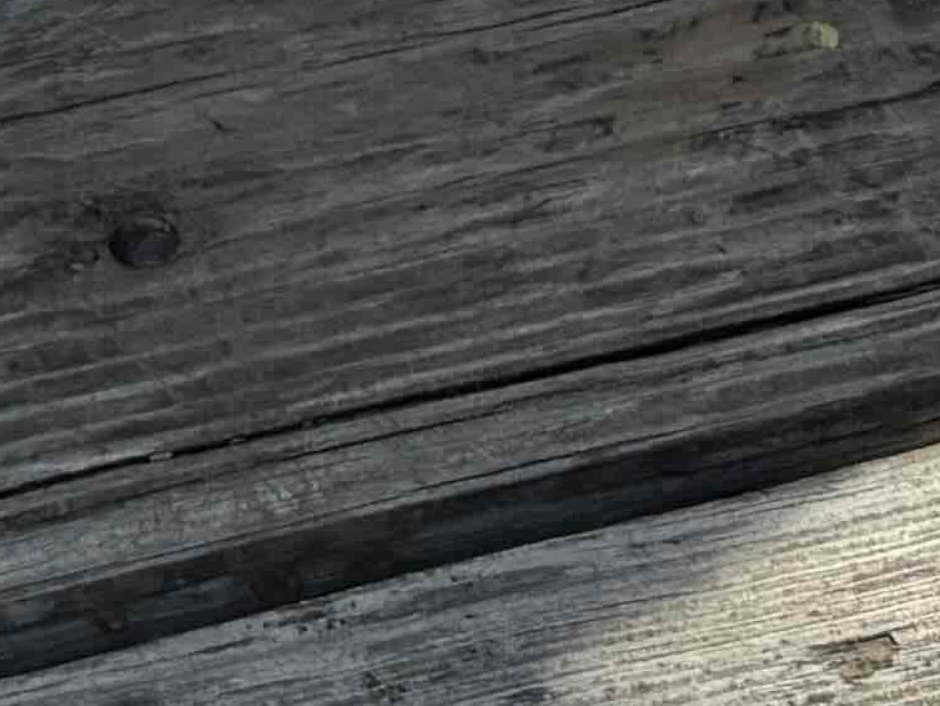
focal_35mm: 182
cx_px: -186
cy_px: -1081
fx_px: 4943
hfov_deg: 10.7
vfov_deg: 7.5
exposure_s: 1/995
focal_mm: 6.76
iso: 80
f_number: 1.78
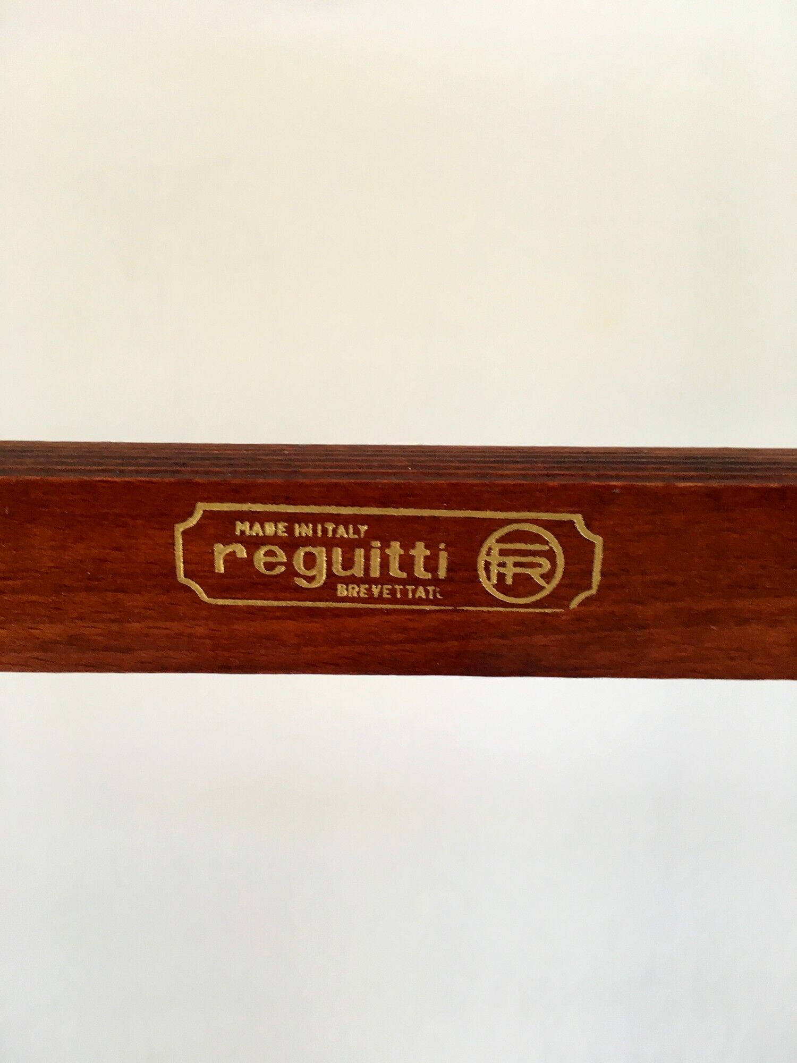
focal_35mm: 29
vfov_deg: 61.7
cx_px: 398
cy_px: 532
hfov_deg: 48.2
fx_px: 890
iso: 64
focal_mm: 4.15
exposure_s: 1/33
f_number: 2.2
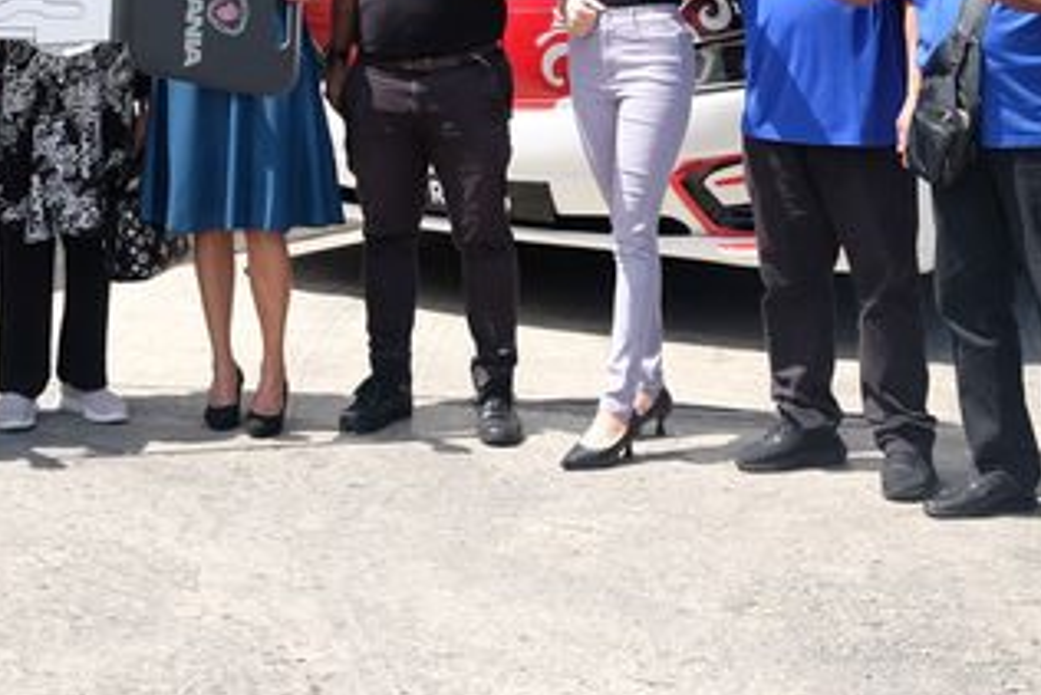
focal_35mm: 81
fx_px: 2343
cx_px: 175
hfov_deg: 24.6
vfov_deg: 15.1
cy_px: -479
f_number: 2.8
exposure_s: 1/1000
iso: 200
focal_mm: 13
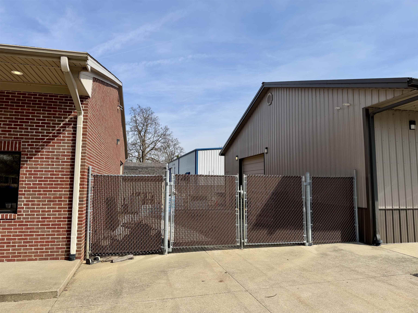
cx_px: 209
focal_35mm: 24
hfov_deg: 71.6
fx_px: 290
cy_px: 156
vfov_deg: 56.8
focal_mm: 6.76
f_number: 1.78
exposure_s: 1/4975
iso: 80
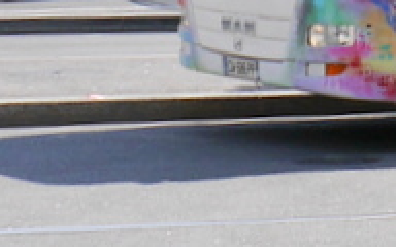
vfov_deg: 5.8
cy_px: -12
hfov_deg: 8.3
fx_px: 2428
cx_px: 1031
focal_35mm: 225
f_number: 7.1
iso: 160
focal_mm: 17
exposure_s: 1/320
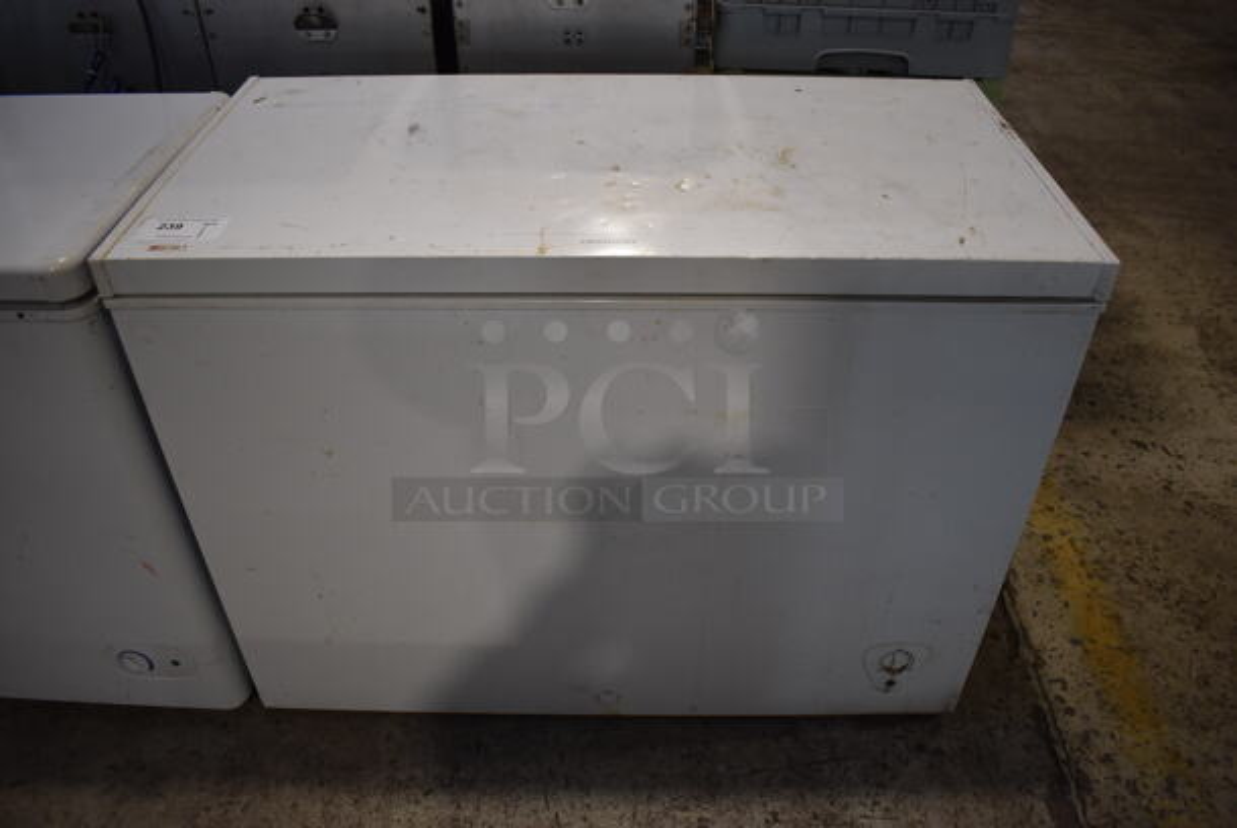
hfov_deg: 67.3
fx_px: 929
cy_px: 414
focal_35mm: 27
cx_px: 618
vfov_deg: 48.0
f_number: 3.5
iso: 800
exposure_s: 1/250
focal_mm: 18
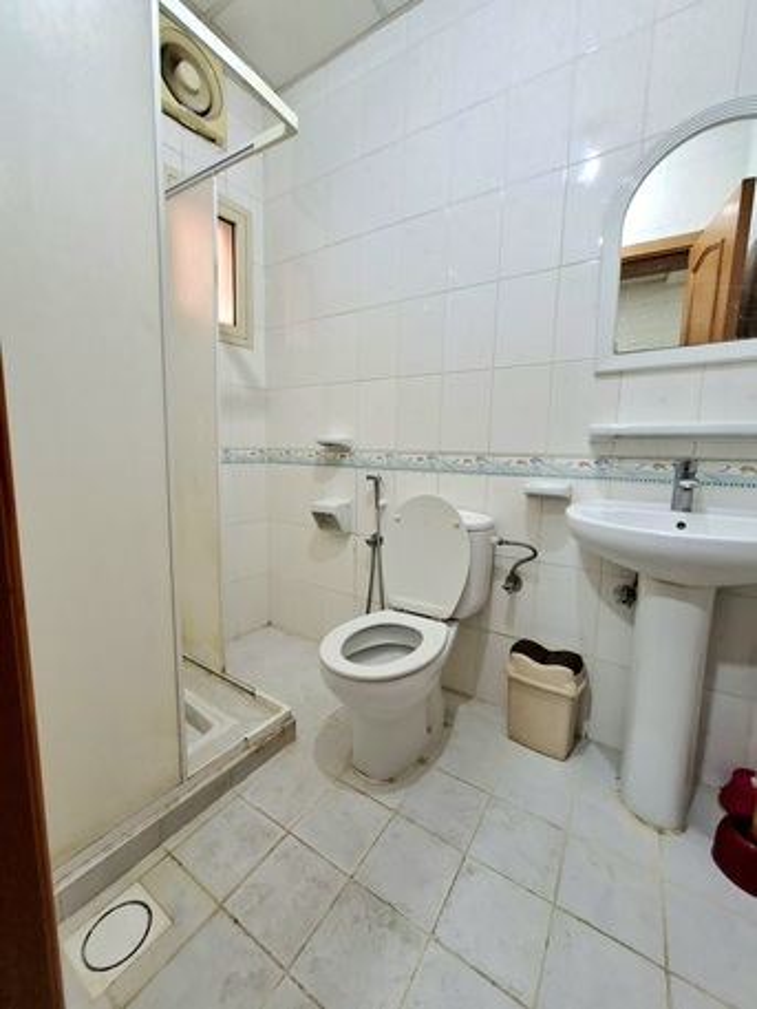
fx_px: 379
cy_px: 504
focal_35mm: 13
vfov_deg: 106.2
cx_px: 378
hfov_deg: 89.9
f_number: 2.2
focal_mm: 1.74
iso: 250
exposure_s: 1/24
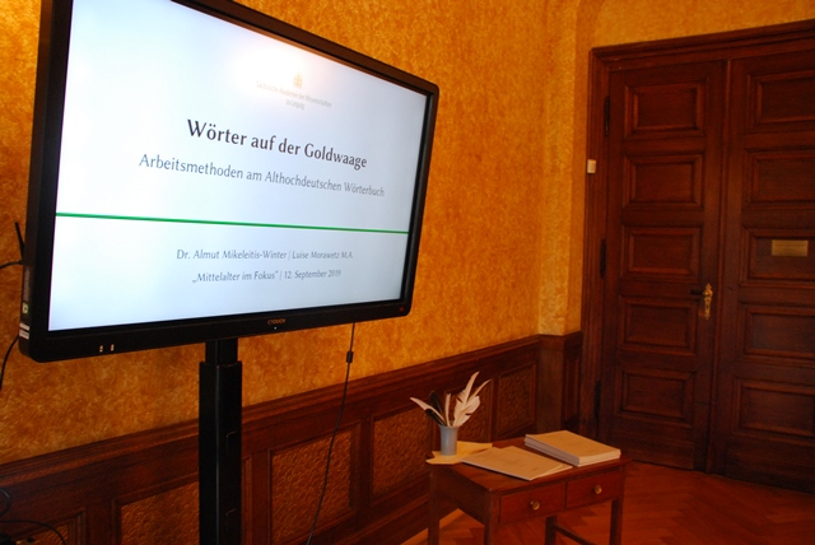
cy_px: 272
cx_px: 408
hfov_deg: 61.9
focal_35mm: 30
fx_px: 680
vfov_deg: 43.7
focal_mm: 20
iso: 1000
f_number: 3.8
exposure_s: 1/30
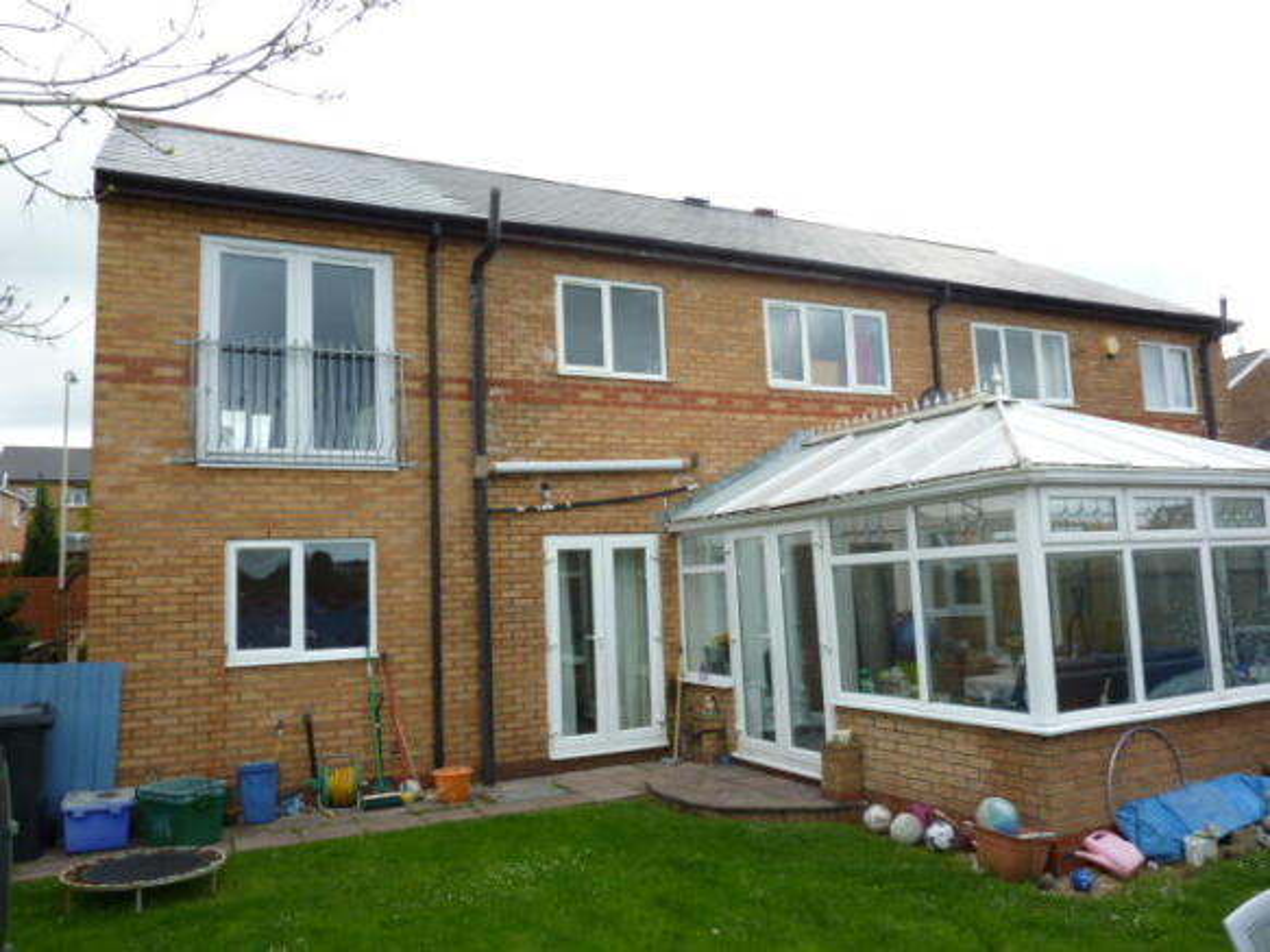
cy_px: 476
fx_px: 917
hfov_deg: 69.4
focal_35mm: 25
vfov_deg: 54.9
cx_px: 635
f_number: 4
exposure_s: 1/250
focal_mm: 4.1
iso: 100
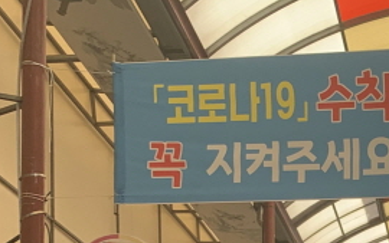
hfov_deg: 20.1
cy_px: 402
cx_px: 486
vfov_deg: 12.7
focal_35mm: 96
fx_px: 1018
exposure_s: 1/303
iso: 25
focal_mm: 4.25
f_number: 1.8
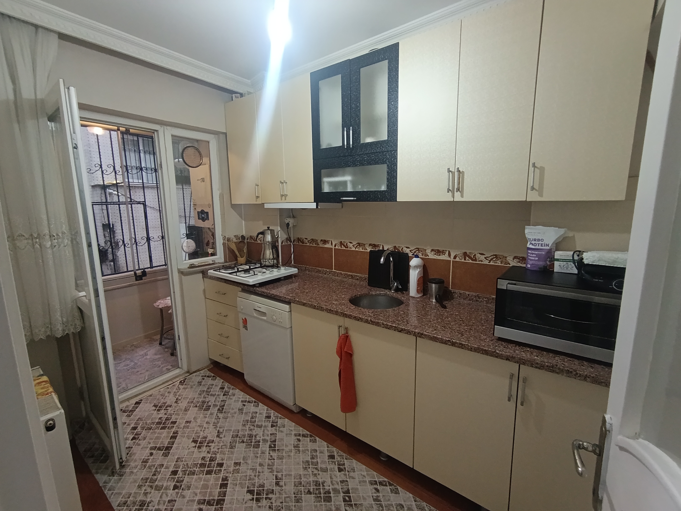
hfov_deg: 94.5
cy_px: 256
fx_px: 315
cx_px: 340
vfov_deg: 78.1
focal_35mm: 16
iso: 500
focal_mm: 1.65
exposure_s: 1/33.3
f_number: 2.2
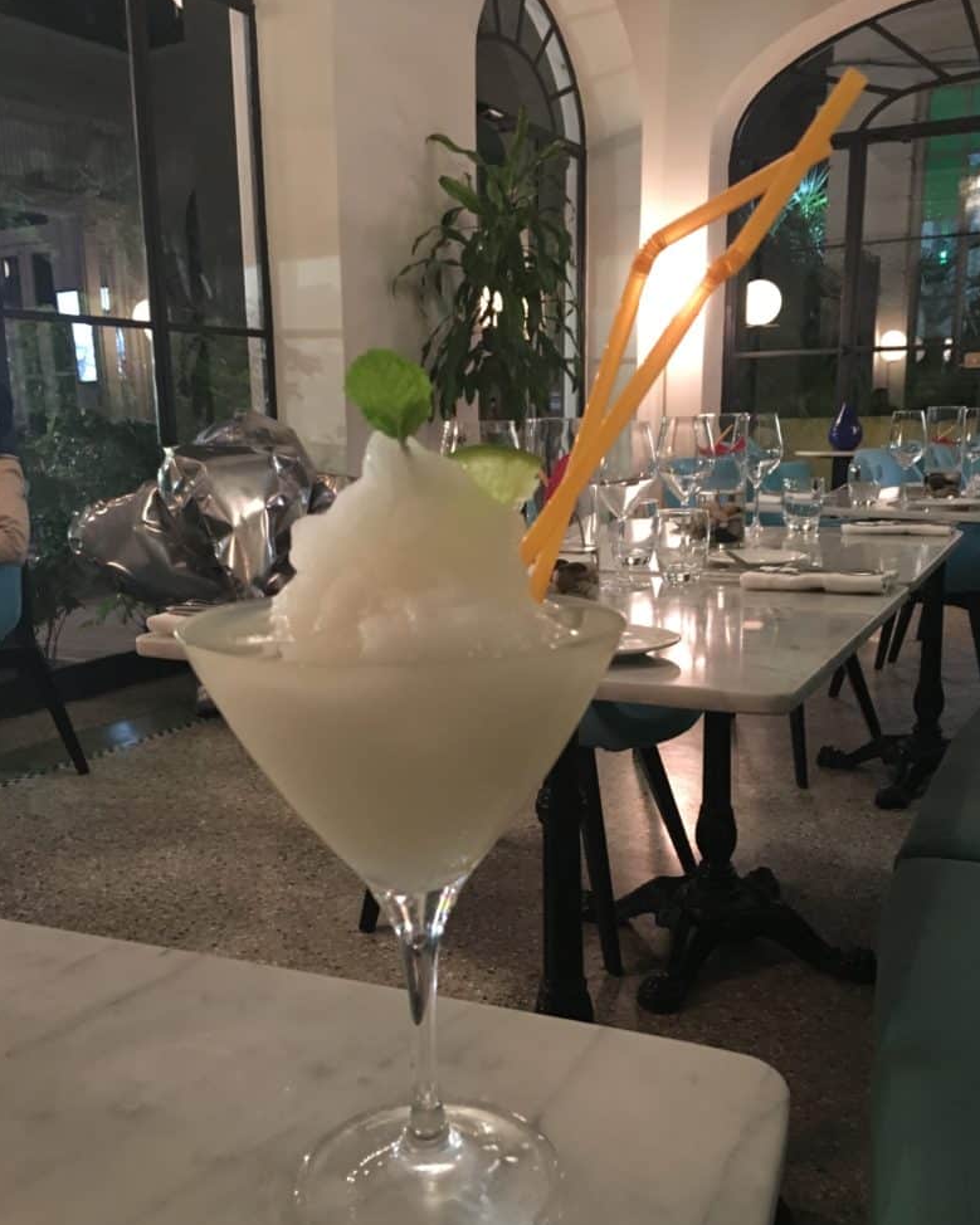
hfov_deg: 47.1
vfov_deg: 57.1
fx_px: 1124
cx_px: 498
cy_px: 665
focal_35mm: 31
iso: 400
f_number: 2.2
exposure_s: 1/15
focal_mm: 4.15
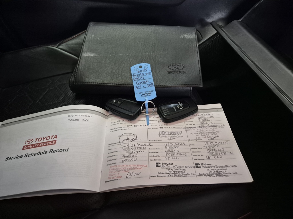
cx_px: 146
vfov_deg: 58.9
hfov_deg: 73.9
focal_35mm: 23
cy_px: 110
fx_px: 195
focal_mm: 5.4
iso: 1600
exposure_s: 1/100
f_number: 1.8
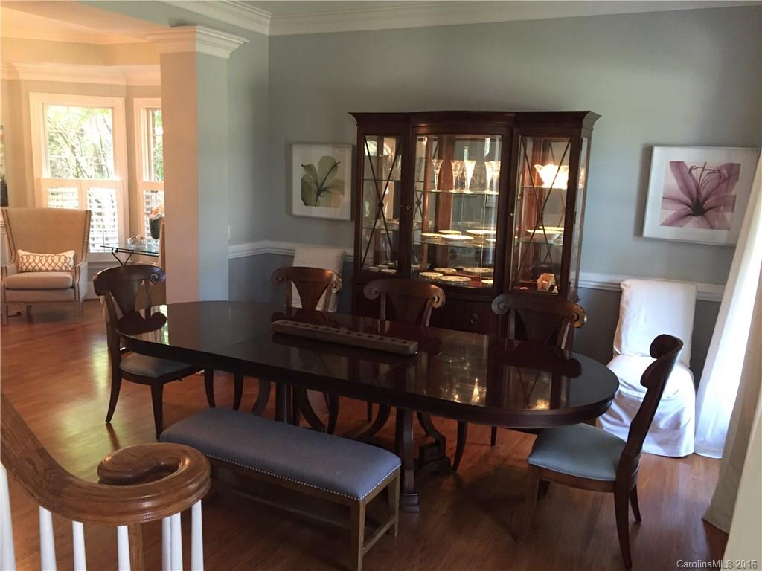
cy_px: 286
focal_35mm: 29
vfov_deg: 48.2
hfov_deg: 61.7
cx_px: 381
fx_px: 638
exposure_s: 1/30
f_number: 2.2
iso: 200
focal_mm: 4.15
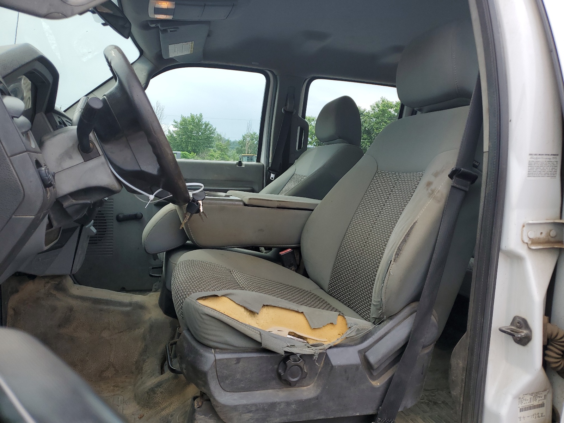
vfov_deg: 53.1
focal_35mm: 26
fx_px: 424
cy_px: 212
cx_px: 282
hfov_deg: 67.3
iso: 50
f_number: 1.5
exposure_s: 1/1000
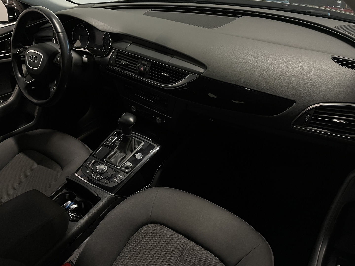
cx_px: 178
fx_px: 267
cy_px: 133
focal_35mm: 26
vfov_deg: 53.1
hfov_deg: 67.3
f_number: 1.6
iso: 160
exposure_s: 1/60
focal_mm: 4.2
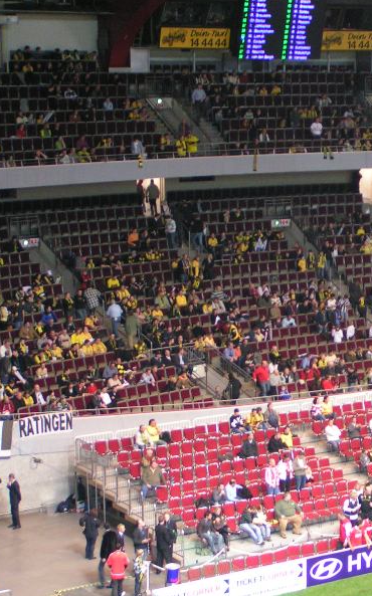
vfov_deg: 22.3
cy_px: 295
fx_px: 1510
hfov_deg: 13.9
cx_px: 359
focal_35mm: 93
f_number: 3.2
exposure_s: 1/20
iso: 200
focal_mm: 10
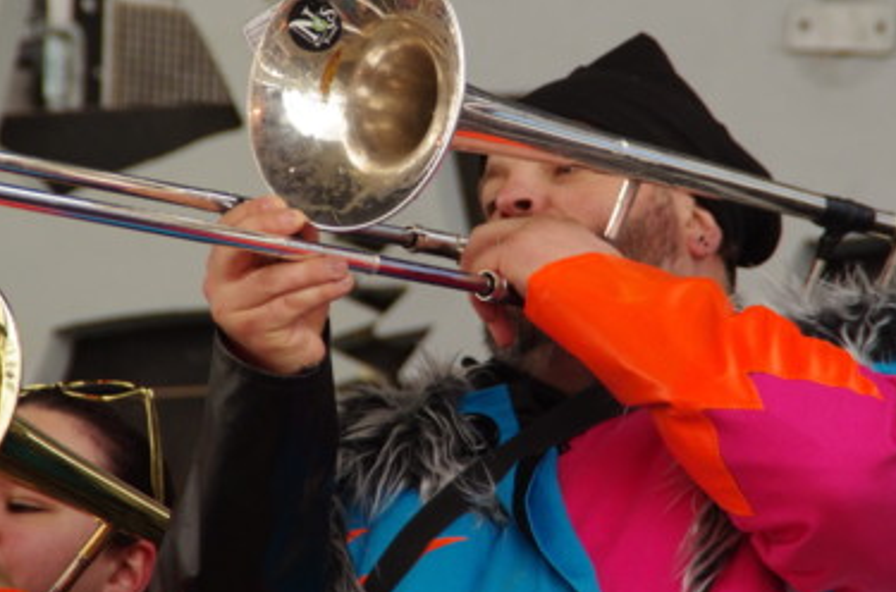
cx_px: 442
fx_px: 9930
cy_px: 202
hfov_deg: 5.2
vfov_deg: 3.4
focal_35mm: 400
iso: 1600
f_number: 6.3
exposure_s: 1/250
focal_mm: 200
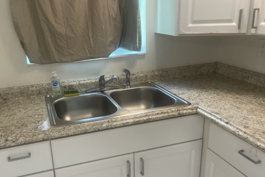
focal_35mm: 34
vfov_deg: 38.8
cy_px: 100
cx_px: 103
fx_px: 250
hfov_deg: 55.3
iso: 64
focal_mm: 4.2
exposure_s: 1/60
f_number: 1.6
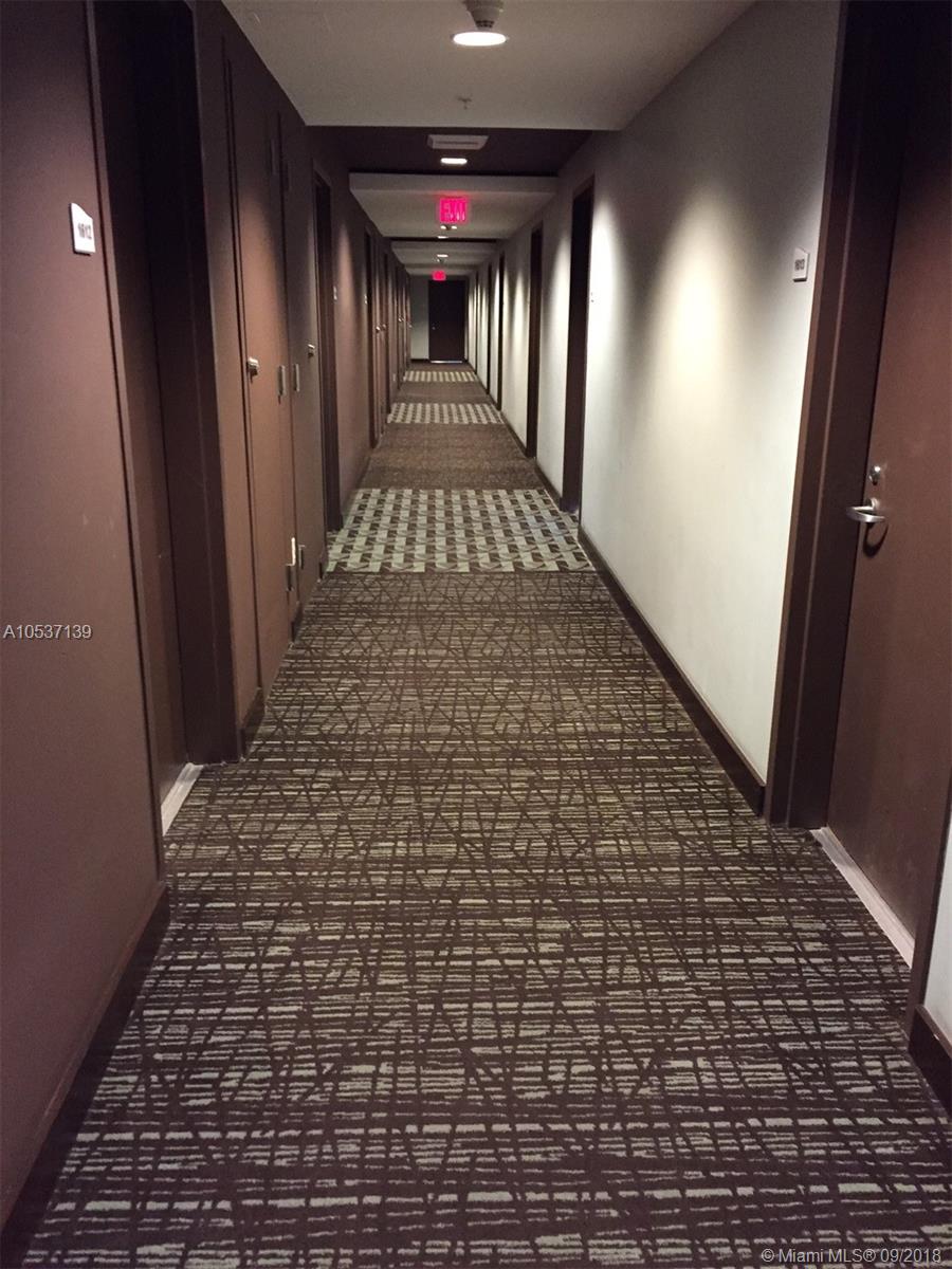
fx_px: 1063
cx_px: 476
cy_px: 634
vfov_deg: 61.7
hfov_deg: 48.2
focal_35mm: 29
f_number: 2.2
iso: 250
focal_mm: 4.15
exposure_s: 1/20
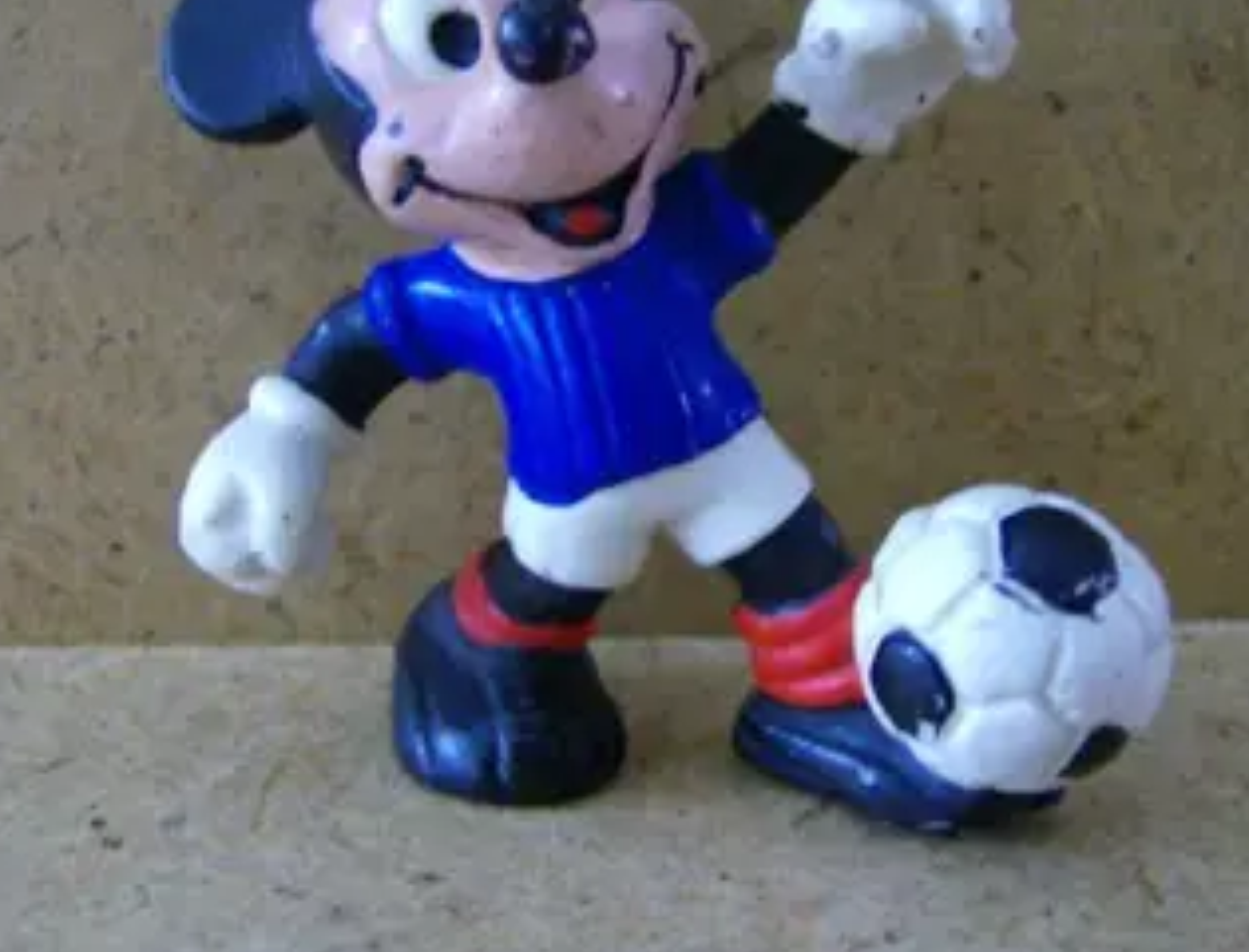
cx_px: 601
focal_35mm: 54
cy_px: 409
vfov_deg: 27.3
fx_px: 1960
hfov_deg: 35.3
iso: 200
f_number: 2.8
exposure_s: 1/33
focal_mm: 6
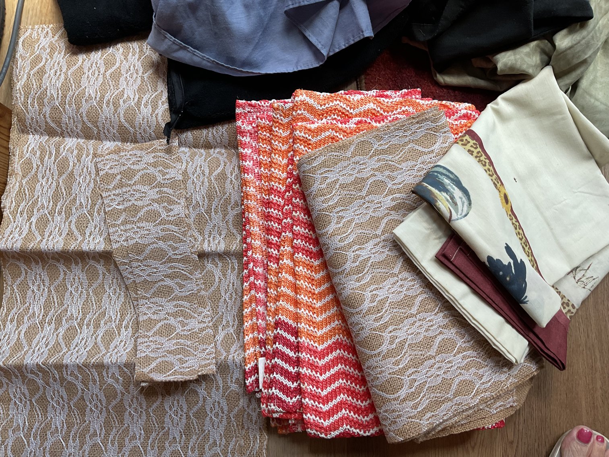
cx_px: 304
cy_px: 228
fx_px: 510
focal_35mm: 29
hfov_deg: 61.7
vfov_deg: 48.2
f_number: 1.8
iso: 32
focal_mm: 3
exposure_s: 1/120
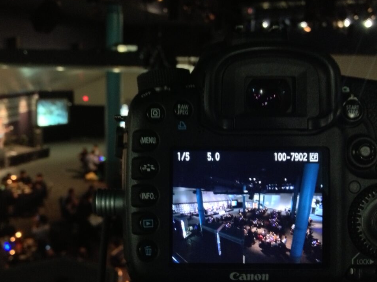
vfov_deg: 32.8
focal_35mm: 44
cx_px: 146
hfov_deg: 42.7
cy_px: 165
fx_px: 479
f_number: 2.4
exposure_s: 1/15
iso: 800
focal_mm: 4.28
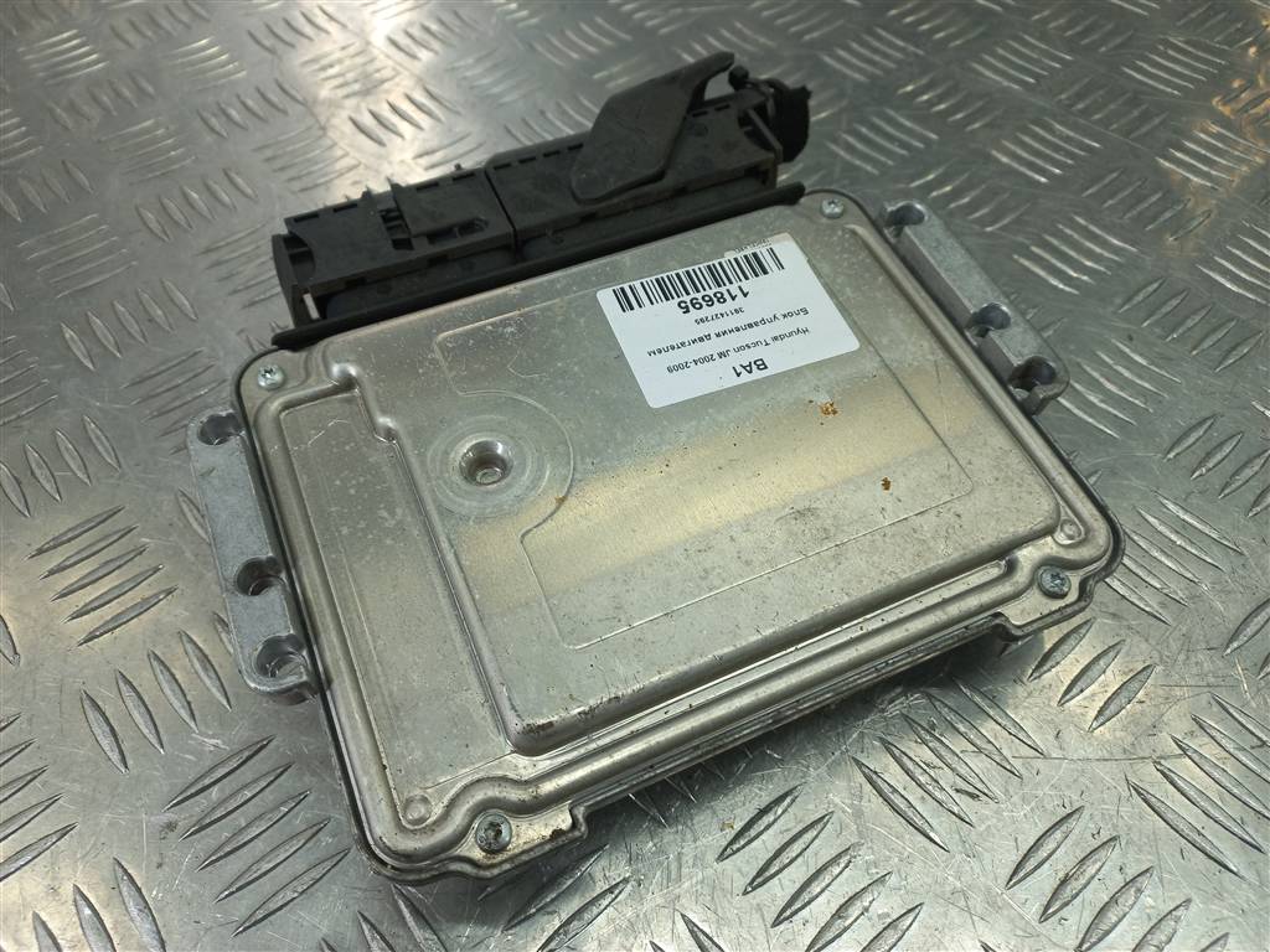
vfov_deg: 54.9
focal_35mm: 25
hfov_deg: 69.4
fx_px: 917
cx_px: 635
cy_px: 476
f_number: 1.8
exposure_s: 1/50
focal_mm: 4.6
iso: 40
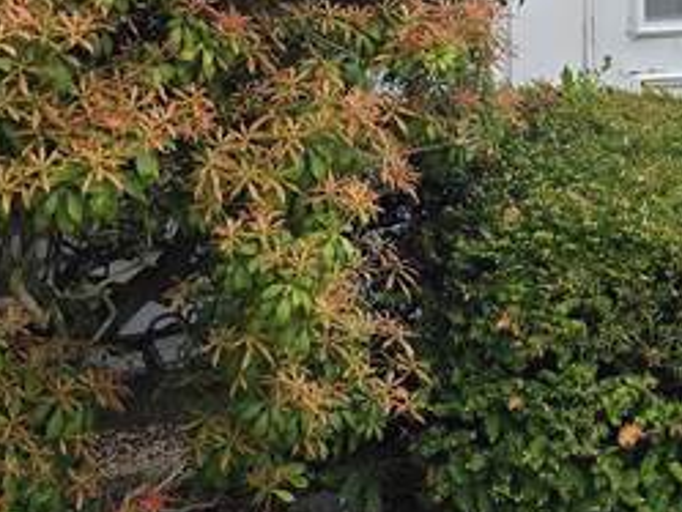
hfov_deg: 16.6
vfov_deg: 11.9
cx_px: 509
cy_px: -290
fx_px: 2326
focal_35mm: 118
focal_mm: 6.3
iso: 12
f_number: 1.7
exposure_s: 1/807
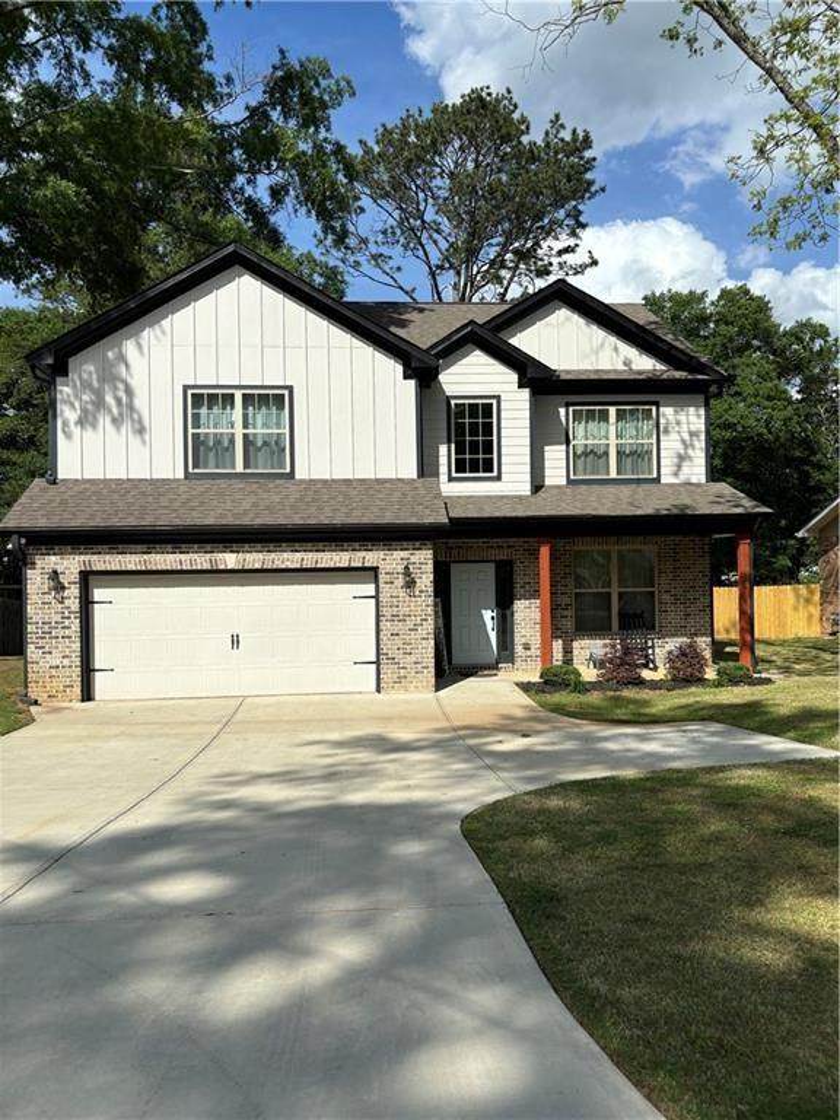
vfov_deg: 67.3
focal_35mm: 26
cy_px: 560
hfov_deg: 53.1
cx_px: 420
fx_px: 841
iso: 50
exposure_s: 1/5952
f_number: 1.6
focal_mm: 5.96
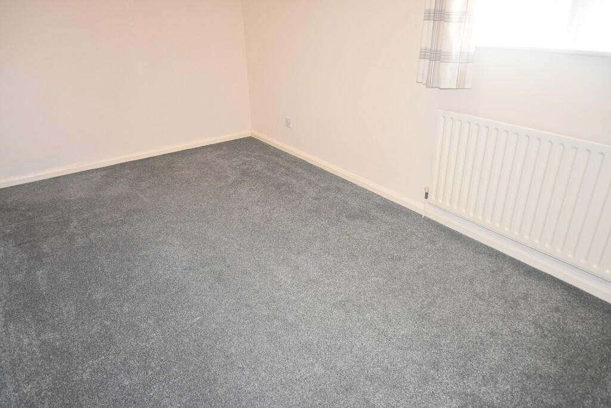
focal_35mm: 24
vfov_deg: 53.1
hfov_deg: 73.7
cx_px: 306
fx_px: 407
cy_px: 204
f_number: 3.5
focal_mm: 16
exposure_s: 1/60
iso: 720
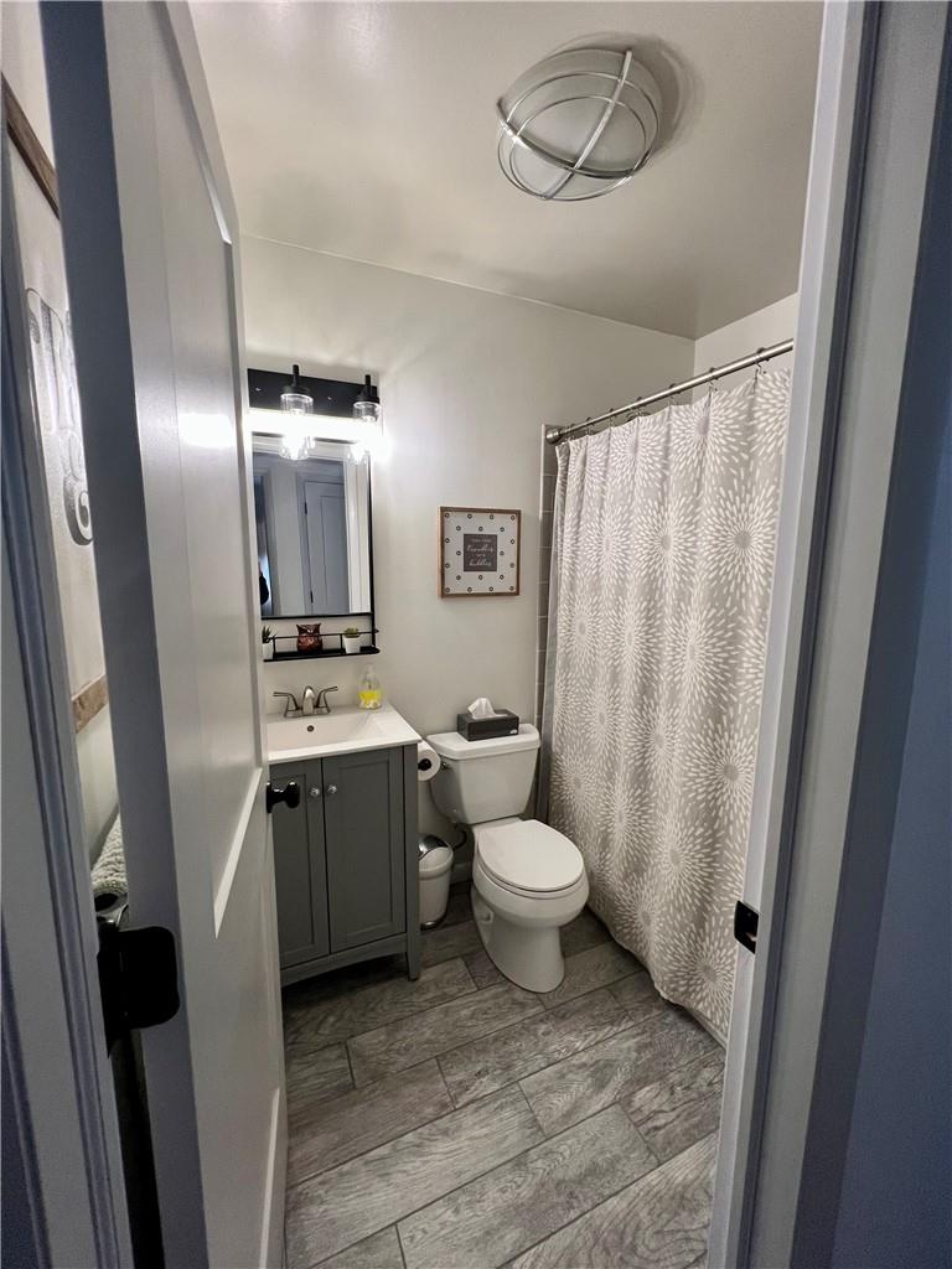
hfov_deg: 89.9
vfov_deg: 106.2
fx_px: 477
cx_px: 476
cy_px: 634
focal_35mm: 13
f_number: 1.8
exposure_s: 1/60
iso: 200
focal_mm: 1.57
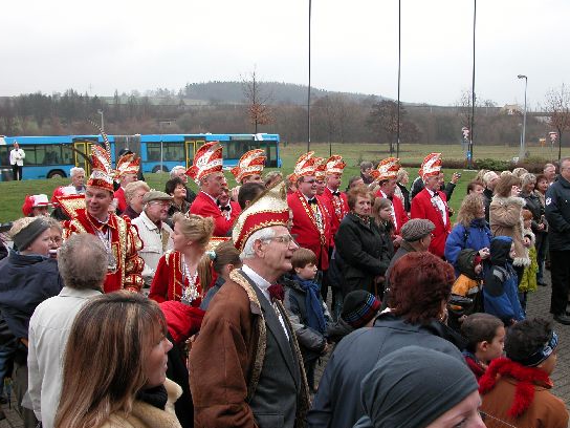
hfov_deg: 51.4
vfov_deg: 39.7
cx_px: 285
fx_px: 593
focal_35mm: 36
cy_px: 219
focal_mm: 8.9
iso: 100
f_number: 4.5
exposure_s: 1/128
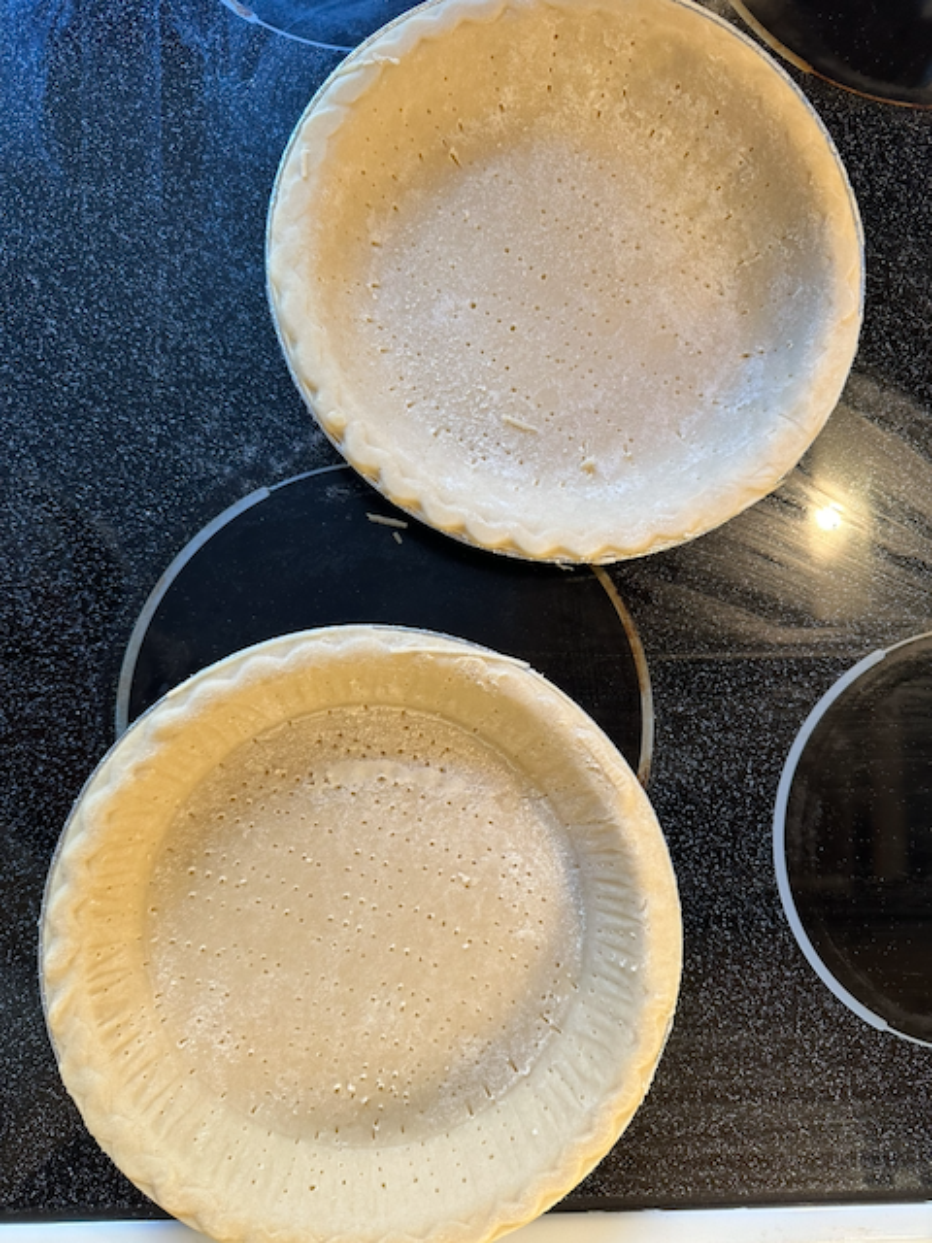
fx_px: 862
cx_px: 466
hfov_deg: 56.8
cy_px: 622
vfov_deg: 71.6
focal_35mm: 24
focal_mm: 6.86
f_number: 1.78
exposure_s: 1/60
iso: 160
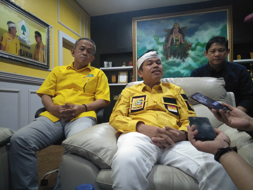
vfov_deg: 66.0
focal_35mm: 20
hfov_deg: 81.7
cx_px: 126
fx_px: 146
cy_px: 95
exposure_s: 1/17
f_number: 2.2
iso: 513
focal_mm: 3.46
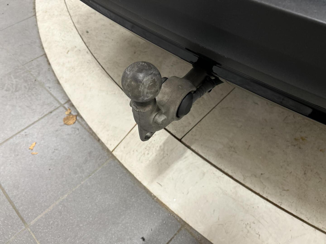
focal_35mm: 26
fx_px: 245
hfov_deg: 67.3
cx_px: 163
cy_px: 122
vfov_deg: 53.1
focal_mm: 5.7
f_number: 1.5
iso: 125
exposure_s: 1/50
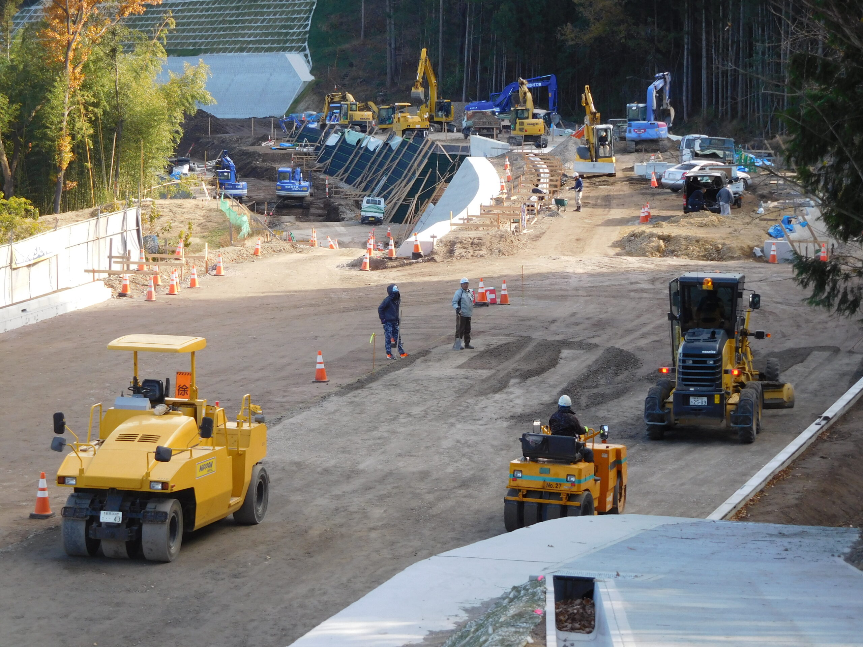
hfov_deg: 15.8
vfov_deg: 11.9
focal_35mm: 125
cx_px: 432
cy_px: 324
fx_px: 3116
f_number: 5
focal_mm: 22.3
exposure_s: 1/160
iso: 125
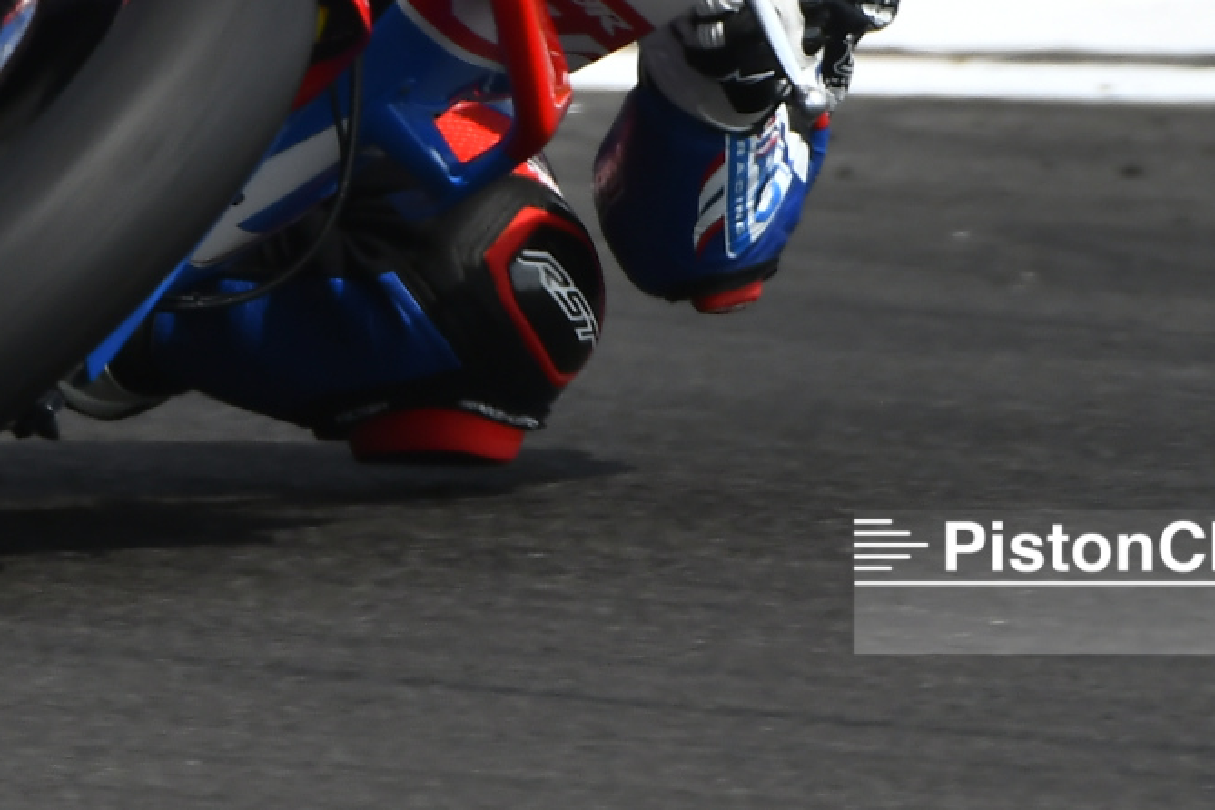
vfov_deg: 0.7
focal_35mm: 2088
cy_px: -163
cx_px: -87
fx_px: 70464
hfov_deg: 1.0
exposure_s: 1/640
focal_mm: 490
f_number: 5.6
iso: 220
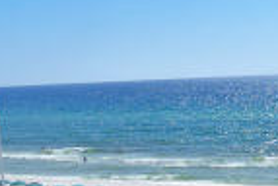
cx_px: 396
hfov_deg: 14.3
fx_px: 1045
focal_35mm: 135
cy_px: 188
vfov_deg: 10.1
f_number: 5
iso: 100
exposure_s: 1/1000
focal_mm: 10
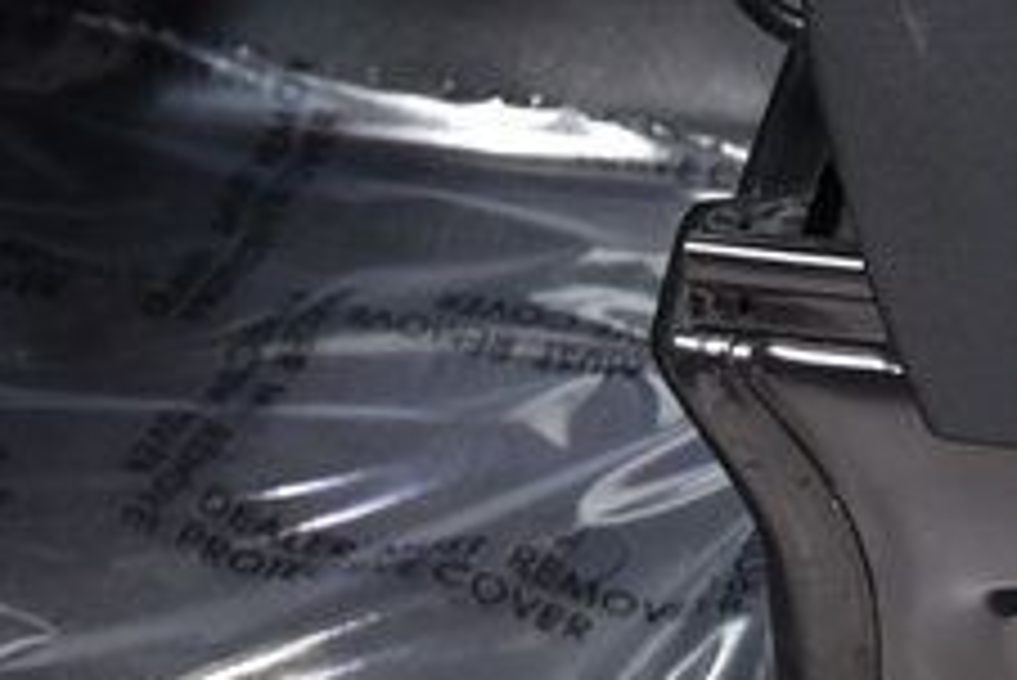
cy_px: -630
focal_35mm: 127
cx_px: 428
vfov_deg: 10.1
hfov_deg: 16.1
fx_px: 3590
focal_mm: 28
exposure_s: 1/20
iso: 1250
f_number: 4
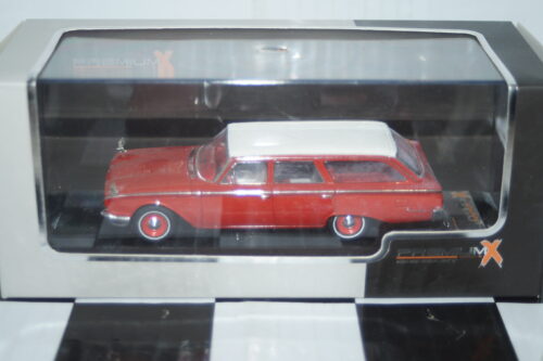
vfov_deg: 20.1
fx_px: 1018
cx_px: 272
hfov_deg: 29.9
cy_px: 180
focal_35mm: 68
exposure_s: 1/125
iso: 250
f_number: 4.5
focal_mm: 45
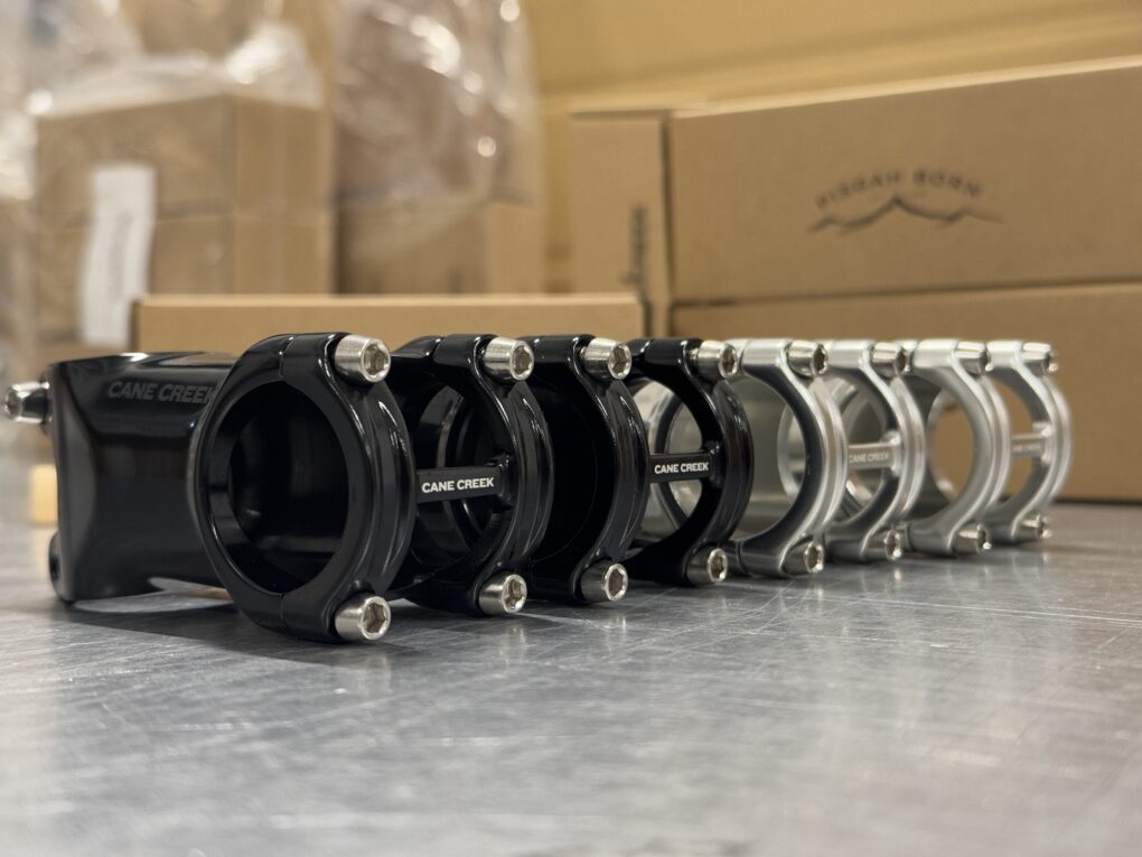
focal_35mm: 48
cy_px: 428
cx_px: 571
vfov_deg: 30.3
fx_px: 1584
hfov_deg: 39.7
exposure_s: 1/40
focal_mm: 6.76
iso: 200
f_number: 1.78
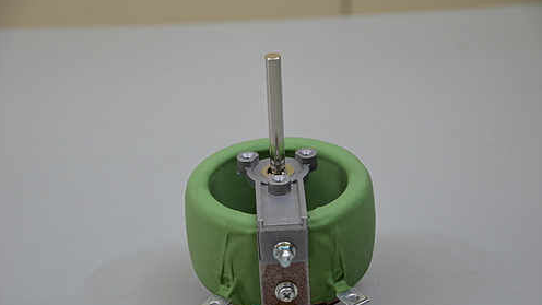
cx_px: 270
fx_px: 1408
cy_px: 170
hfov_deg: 21.8
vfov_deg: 12.4
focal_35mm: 98
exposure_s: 1/60
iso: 360
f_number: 5.6
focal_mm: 62
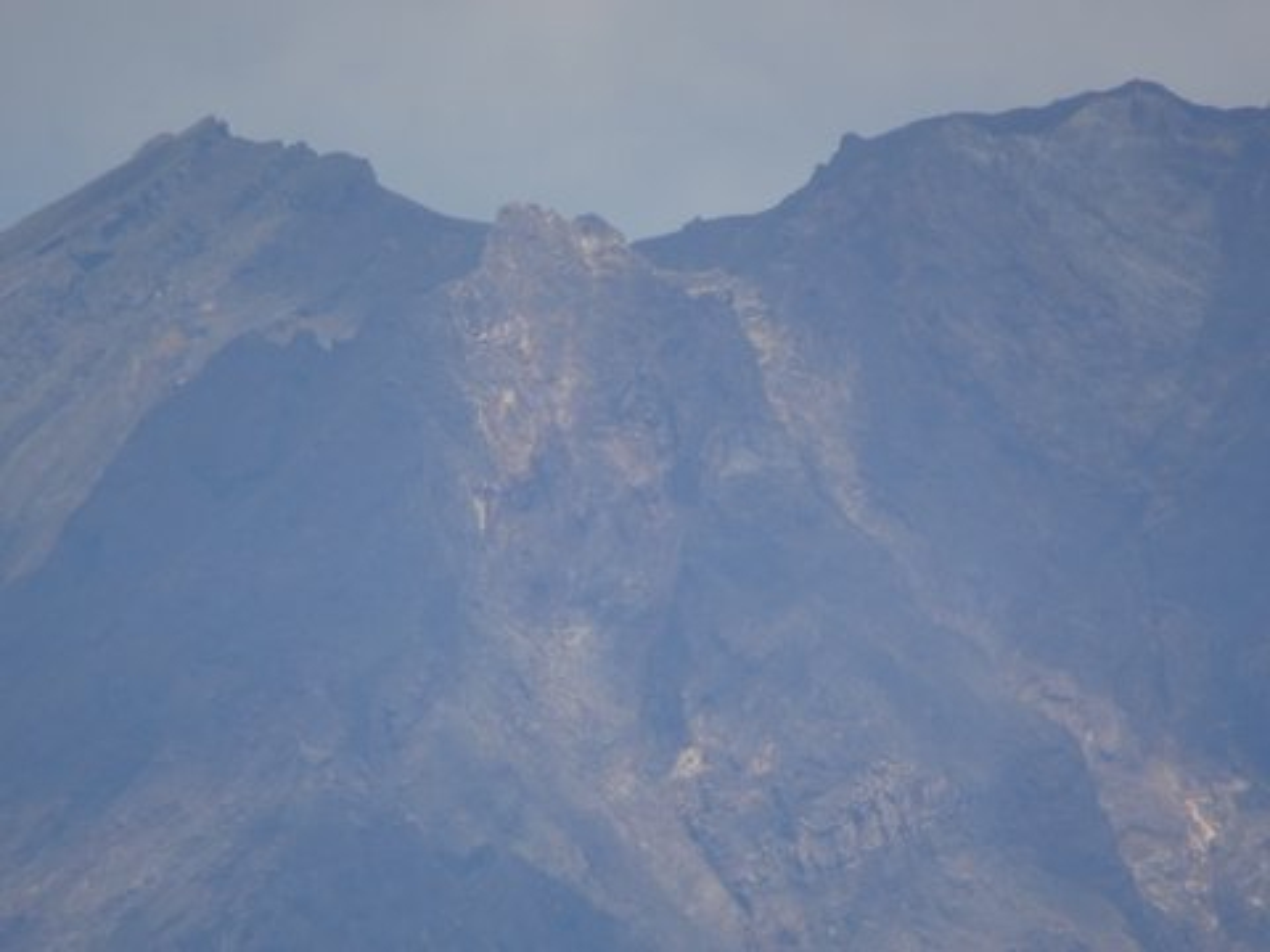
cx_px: 635
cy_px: 476
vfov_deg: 2.1
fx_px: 26416
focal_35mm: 720
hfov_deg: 2.8
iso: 80
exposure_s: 1/320
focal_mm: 123
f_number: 6.4
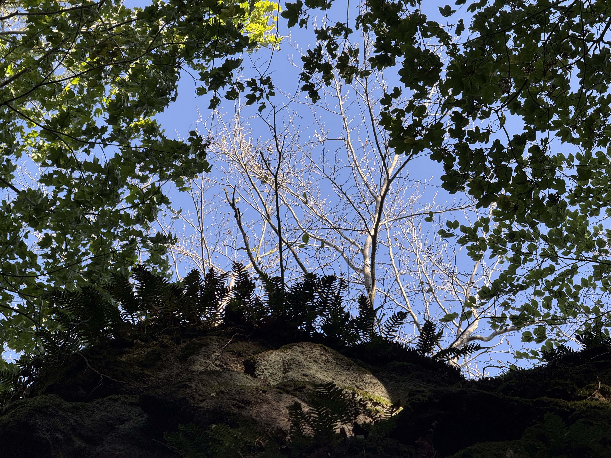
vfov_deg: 12.3
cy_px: 229
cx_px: 306
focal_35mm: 120
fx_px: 2118
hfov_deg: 16.4
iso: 50
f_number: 2.8
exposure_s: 1/214
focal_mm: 15.66
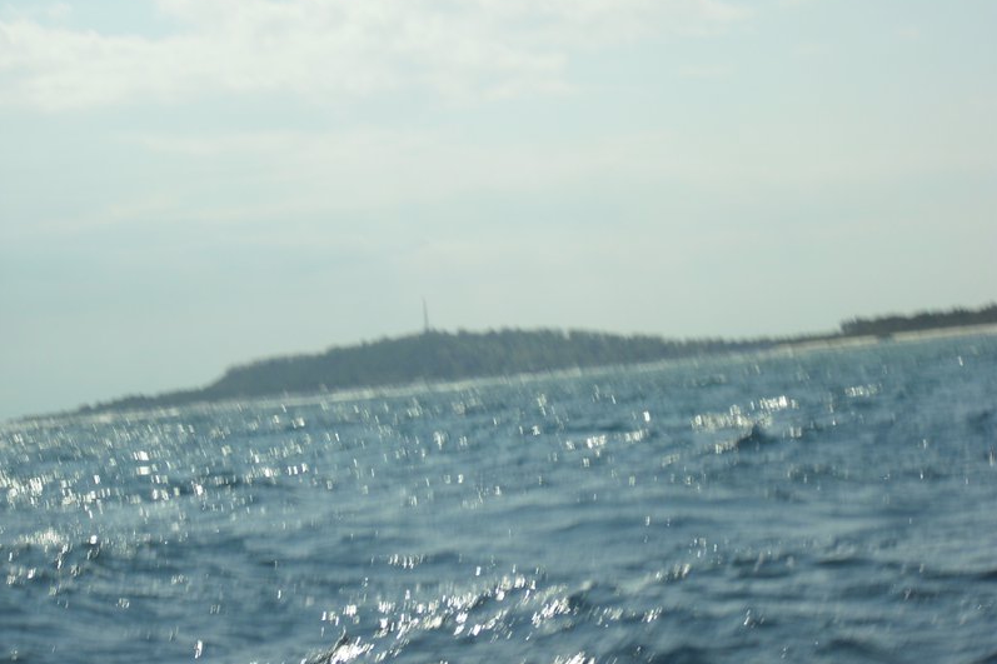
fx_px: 3267
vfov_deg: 11.6
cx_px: 499
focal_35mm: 118
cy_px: 299
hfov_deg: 17.4
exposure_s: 1/200
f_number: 14.7
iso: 100
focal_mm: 18.6
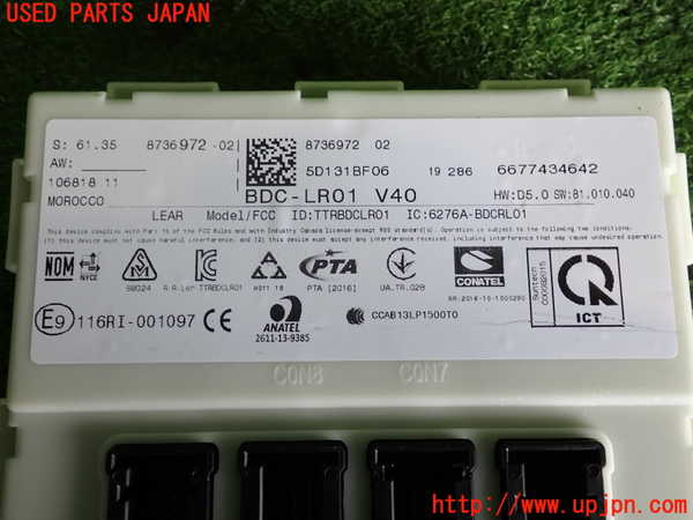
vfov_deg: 39.7
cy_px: 260
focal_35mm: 36
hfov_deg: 51.4
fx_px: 721
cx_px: 346
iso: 200
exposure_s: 1/125
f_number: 2.5
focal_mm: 6.37
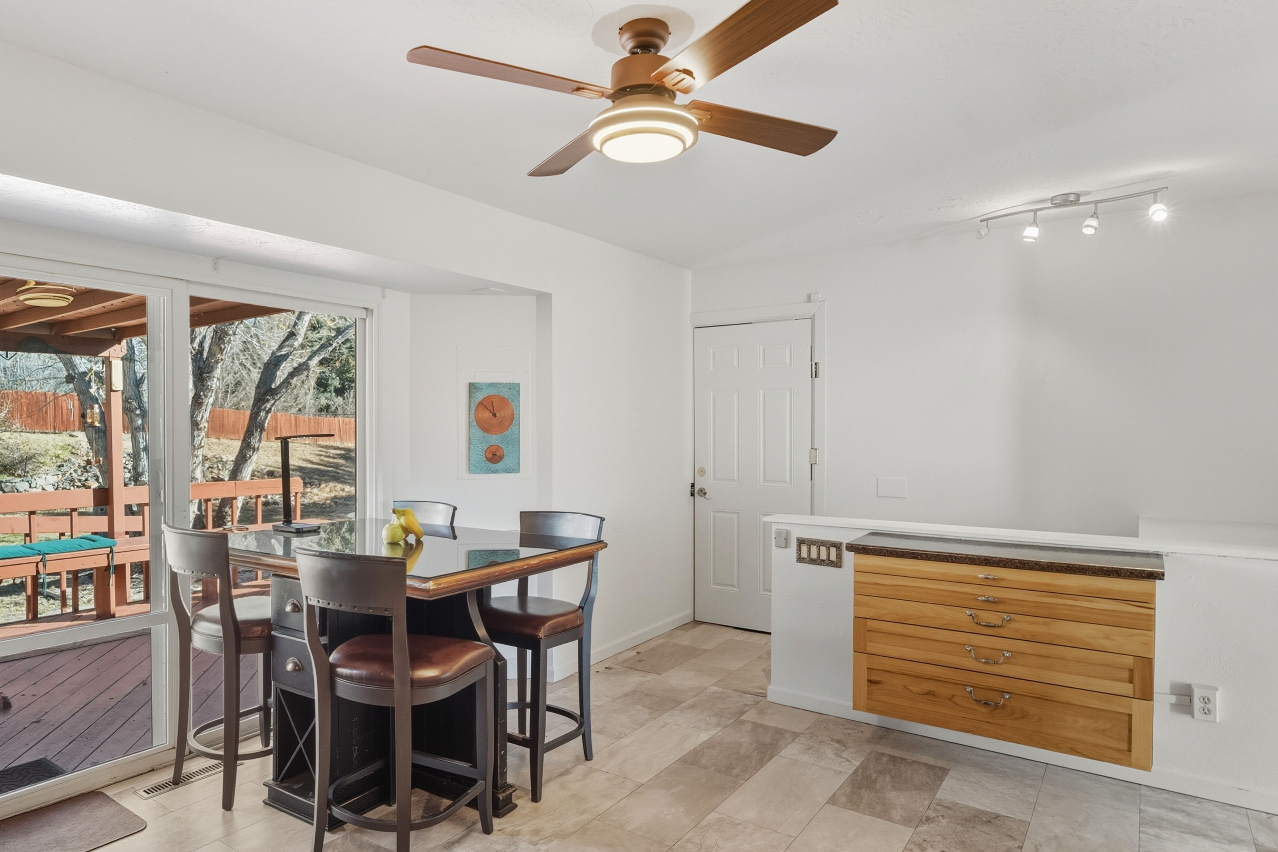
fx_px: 745
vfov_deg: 59.5
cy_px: 440
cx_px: 562
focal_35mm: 21
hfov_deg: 80.9
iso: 200
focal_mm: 16
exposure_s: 1/320
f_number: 6.3
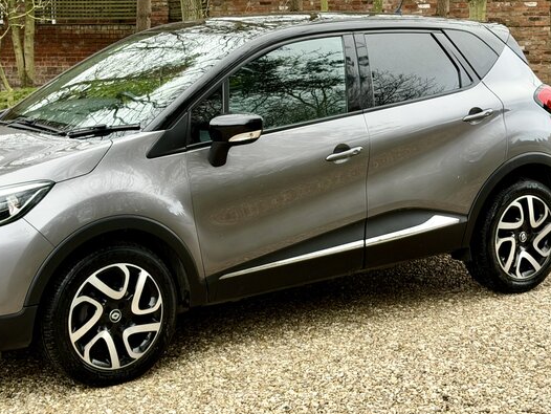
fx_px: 1163
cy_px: 188
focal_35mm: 73
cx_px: 226
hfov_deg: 26.6
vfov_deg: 20.2
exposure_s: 1/155
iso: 64
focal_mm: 6.76
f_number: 1.78
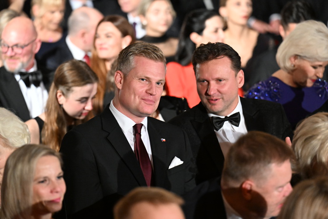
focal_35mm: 200
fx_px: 1822
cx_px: 164
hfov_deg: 10.3
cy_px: 110
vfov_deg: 6.9
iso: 8000
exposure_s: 1/200
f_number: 4
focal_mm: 200
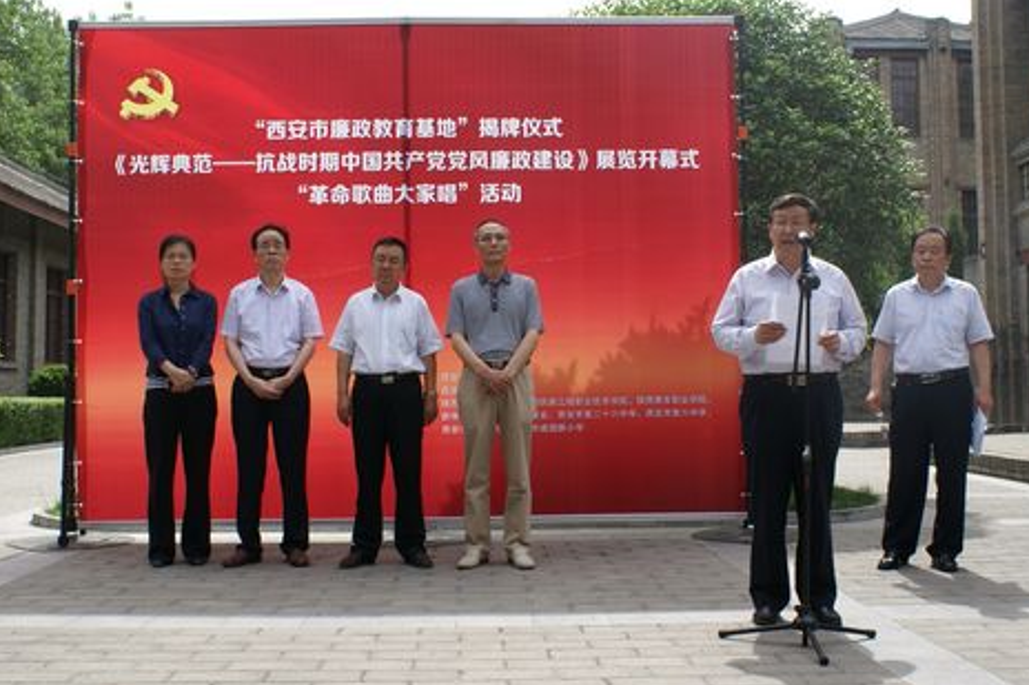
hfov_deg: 46.4
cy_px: 329
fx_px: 1200
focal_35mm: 42
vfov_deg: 31.9
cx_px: 512
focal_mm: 26
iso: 100
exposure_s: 1/100
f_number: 9
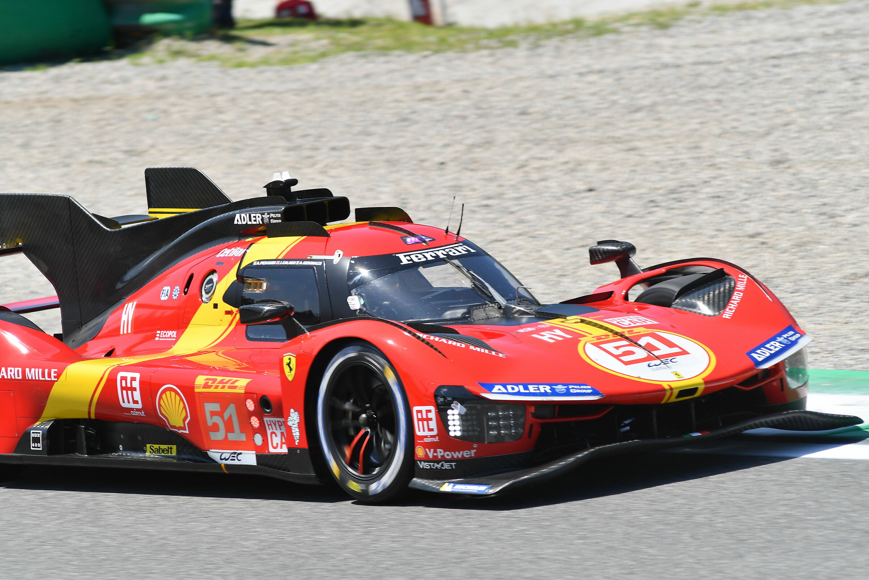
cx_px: 434
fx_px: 10862
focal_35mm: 450
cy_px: 290
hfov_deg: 4.6
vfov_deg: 3.1
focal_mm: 300
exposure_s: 1/1000
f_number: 5
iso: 100
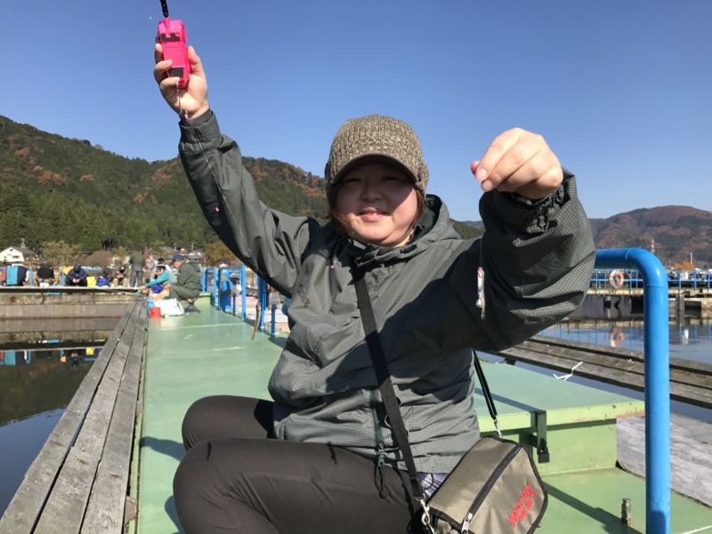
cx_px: 356
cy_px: 267
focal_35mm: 28
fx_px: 576
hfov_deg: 63.4
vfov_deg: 49.7
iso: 20
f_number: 1.8
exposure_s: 1/1953
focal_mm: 3.99
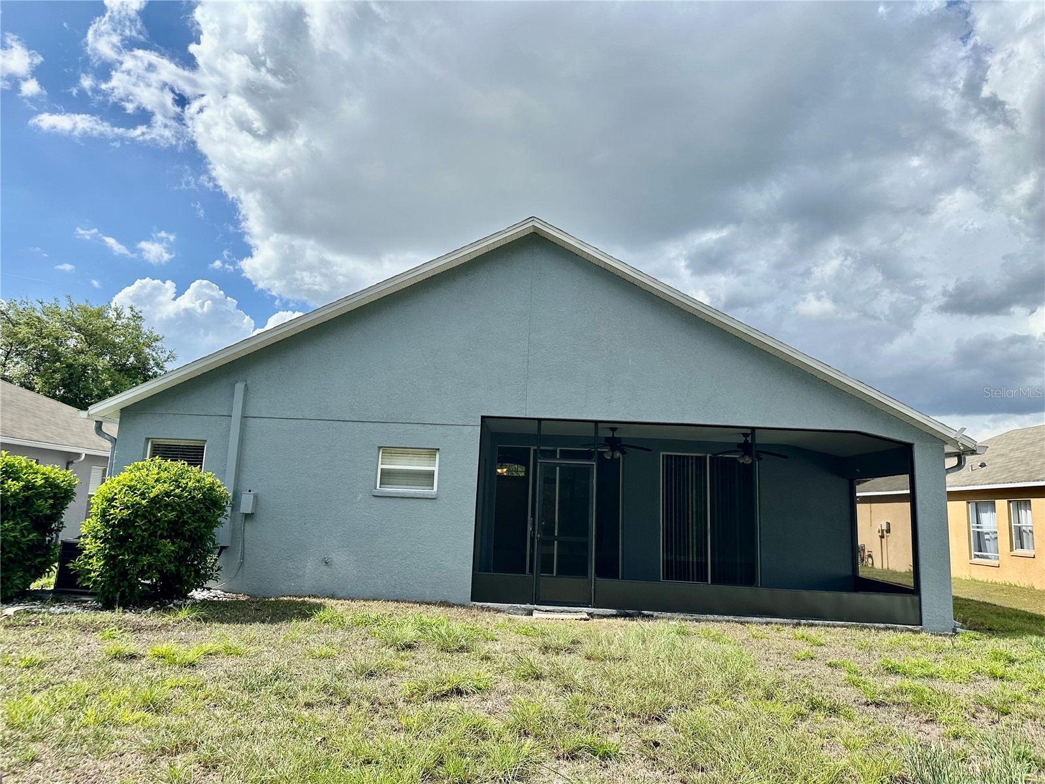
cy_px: 392
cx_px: 522
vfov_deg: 56.8
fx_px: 725
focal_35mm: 24
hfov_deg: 71.6
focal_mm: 6.86
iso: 80
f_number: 1.78
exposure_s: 1/4762
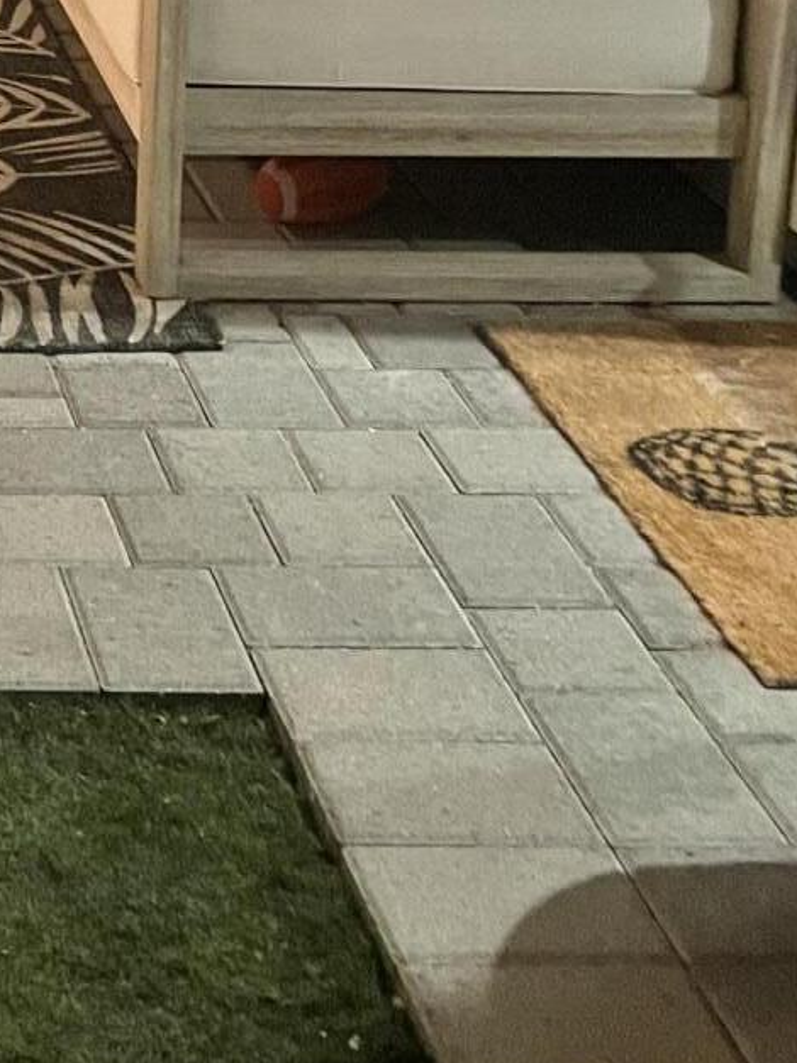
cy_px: -210
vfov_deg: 21.8
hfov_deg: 16.2
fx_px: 2549
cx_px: -422
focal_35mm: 83
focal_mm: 4.2
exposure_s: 1/30
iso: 640
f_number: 1.6
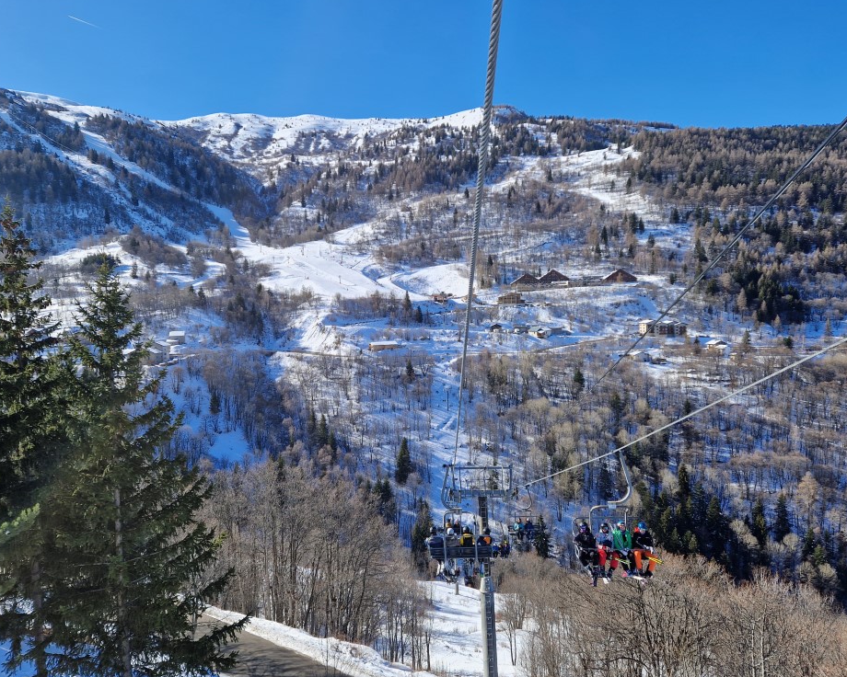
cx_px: 428
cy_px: 341
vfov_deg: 56.8
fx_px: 627
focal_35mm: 25
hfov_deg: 68.1
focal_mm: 5.4
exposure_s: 1/1224
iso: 50
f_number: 1.8
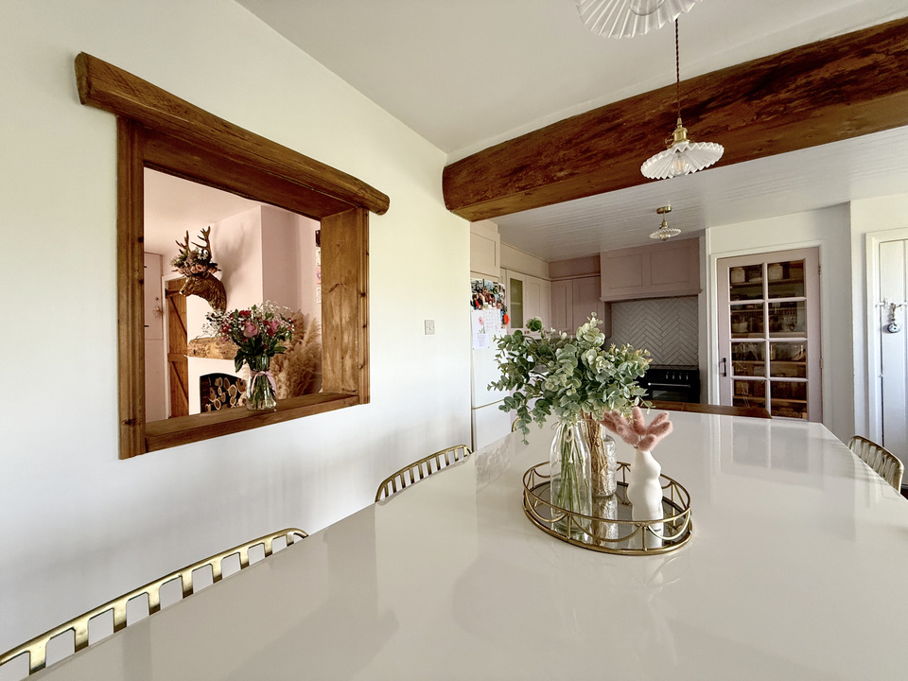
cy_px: 340
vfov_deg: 85.7
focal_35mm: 14
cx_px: 454
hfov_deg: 102.1
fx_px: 367
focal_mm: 2.22
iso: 200
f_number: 2.2
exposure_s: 1/99
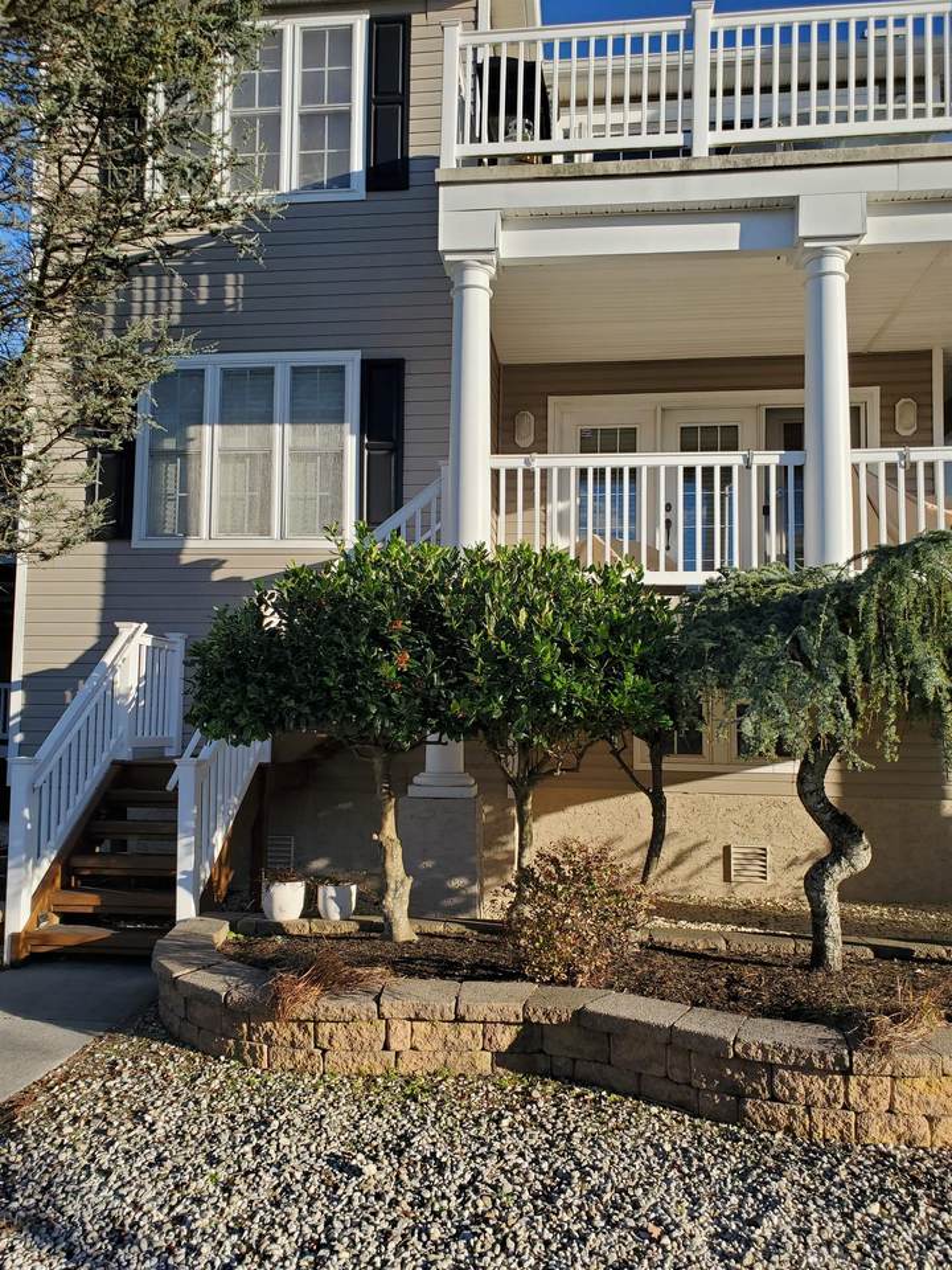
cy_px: 635
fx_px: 953
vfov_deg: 67.3
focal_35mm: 26
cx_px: 476
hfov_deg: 53.1
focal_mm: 4.3
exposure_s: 1/1063
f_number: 2.4
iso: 50
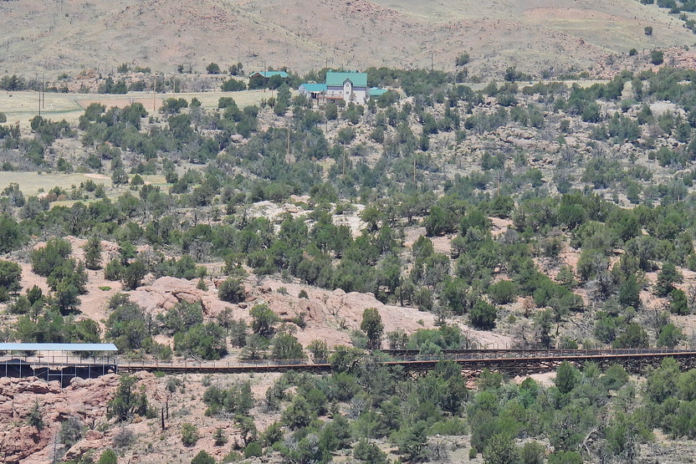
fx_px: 8044
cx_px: 343
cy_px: 358
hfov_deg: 5.0
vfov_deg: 3.3
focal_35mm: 416
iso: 100
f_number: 4.5
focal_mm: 46.4
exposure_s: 1/640
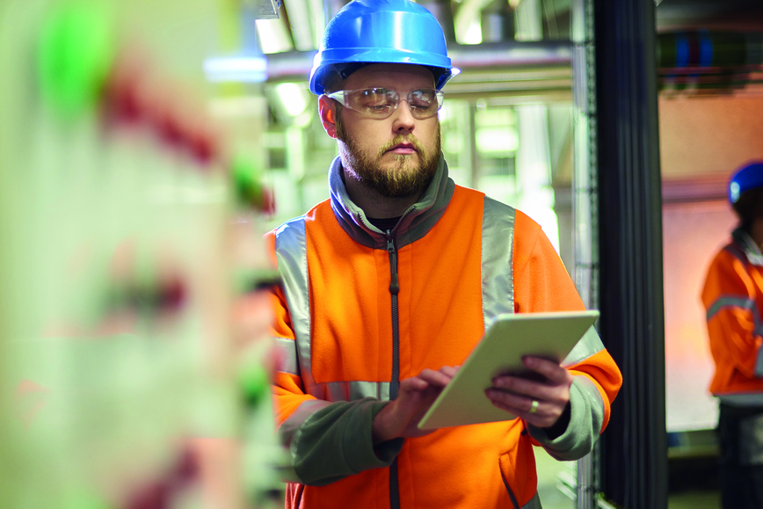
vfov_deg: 23.0
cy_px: 247
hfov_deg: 33.9
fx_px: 1251
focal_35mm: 59
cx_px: 418
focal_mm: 50
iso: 800
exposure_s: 1/100
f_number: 1.6
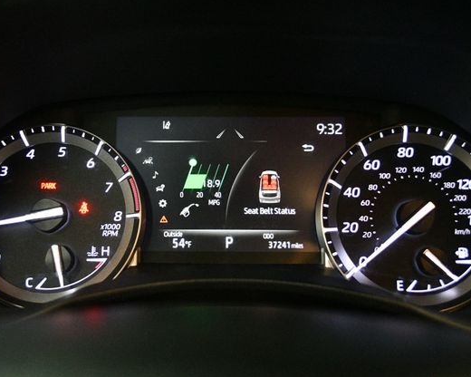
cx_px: 209
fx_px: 627
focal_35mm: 45
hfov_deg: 41.1
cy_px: 188
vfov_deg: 33.4
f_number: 4.2
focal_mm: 26
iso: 5000
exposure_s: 1/60
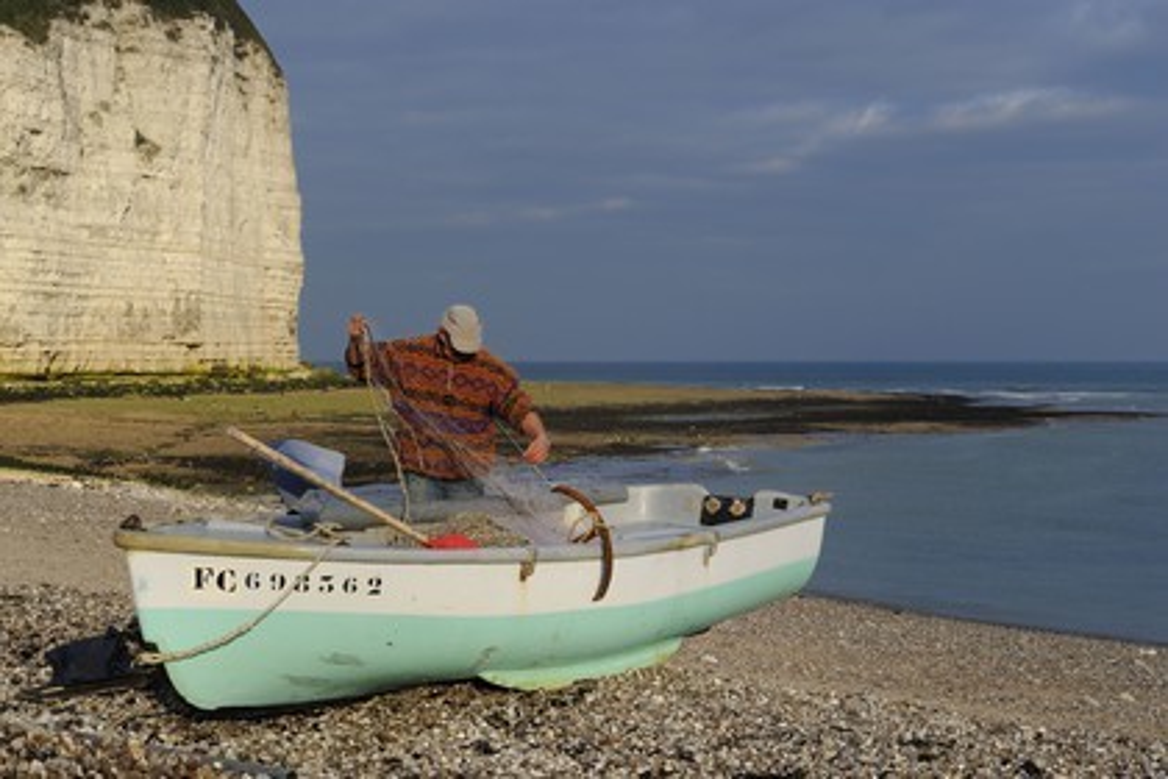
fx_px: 2011
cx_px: 584
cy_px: 390
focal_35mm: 62
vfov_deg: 21.9
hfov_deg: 32.4
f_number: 14
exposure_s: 1/160
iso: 400
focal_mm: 62
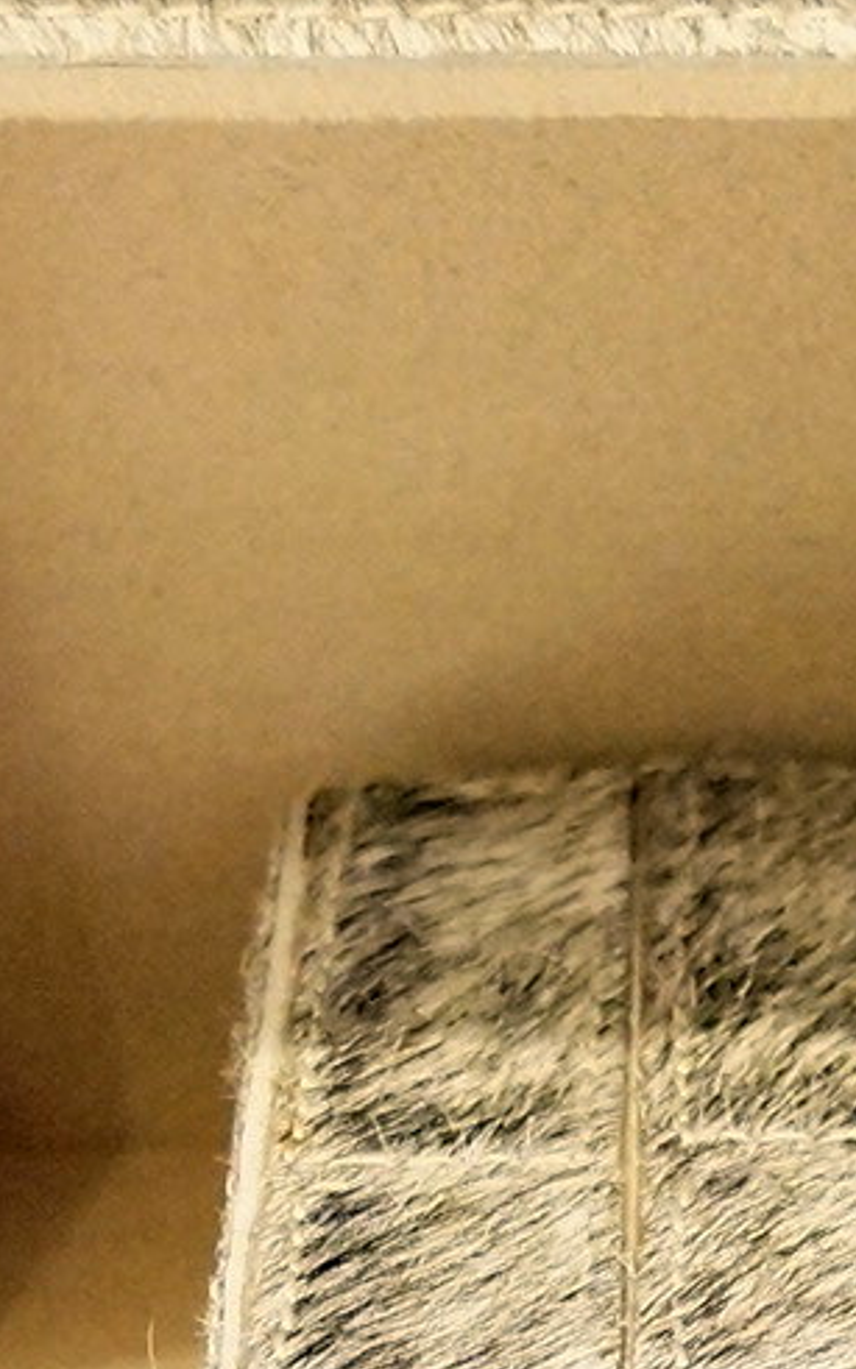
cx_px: 981
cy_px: 1464
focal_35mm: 198
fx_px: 7388
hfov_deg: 6.6
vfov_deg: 10.5
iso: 3200
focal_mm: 26
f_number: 4
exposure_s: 1/30
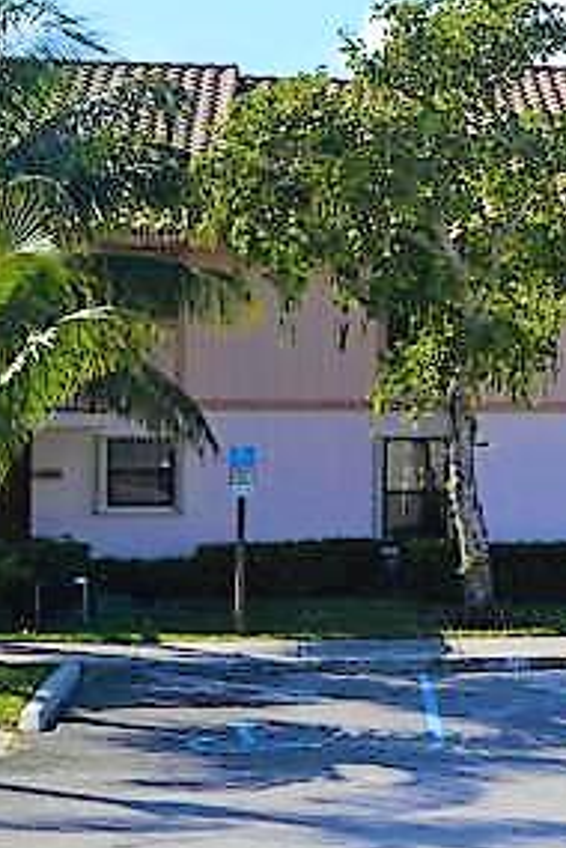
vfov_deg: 22.3
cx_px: 918
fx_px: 2146
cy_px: 301
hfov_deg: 13.8
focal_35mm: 91
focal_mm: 24
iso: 100
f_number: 7.1
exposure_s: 1/200
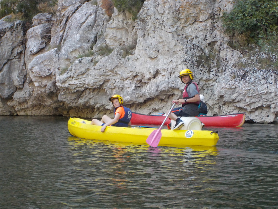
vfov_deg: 16.4
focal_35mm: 90
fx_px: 723
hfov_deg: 21.8
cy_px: 104
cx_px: 139
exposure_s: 1/125
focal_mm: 12.3
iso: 320
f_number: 5.9
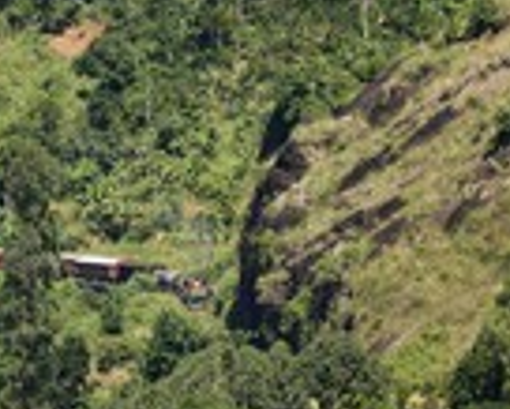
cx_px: 491
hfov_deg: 3.6
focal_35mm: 536
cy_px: -53
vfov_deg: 2.9
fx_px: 8096
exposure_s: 1/400
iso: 400
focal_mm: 185
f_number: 10
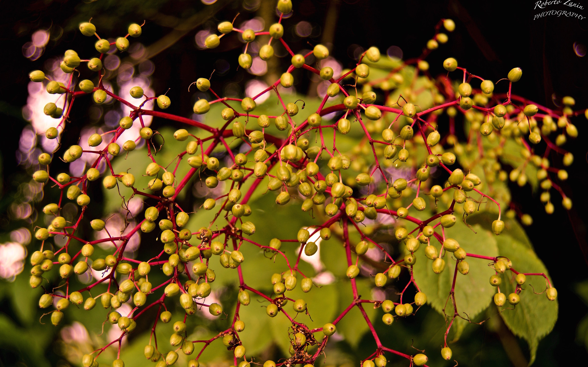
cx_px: 294
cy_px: 188
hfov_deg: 42.2
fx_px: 761
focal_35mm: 48
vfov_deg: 27.1
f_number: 4.2
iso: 100
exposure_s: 1/160
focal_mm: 31
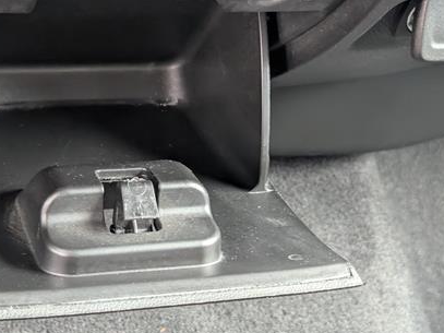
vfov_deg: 19.1
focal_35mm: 77
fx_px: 987
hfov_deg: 25.3
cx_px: 178
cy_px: 191
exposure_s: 1/68.5
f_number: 1.68
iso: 704
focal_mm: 6.9
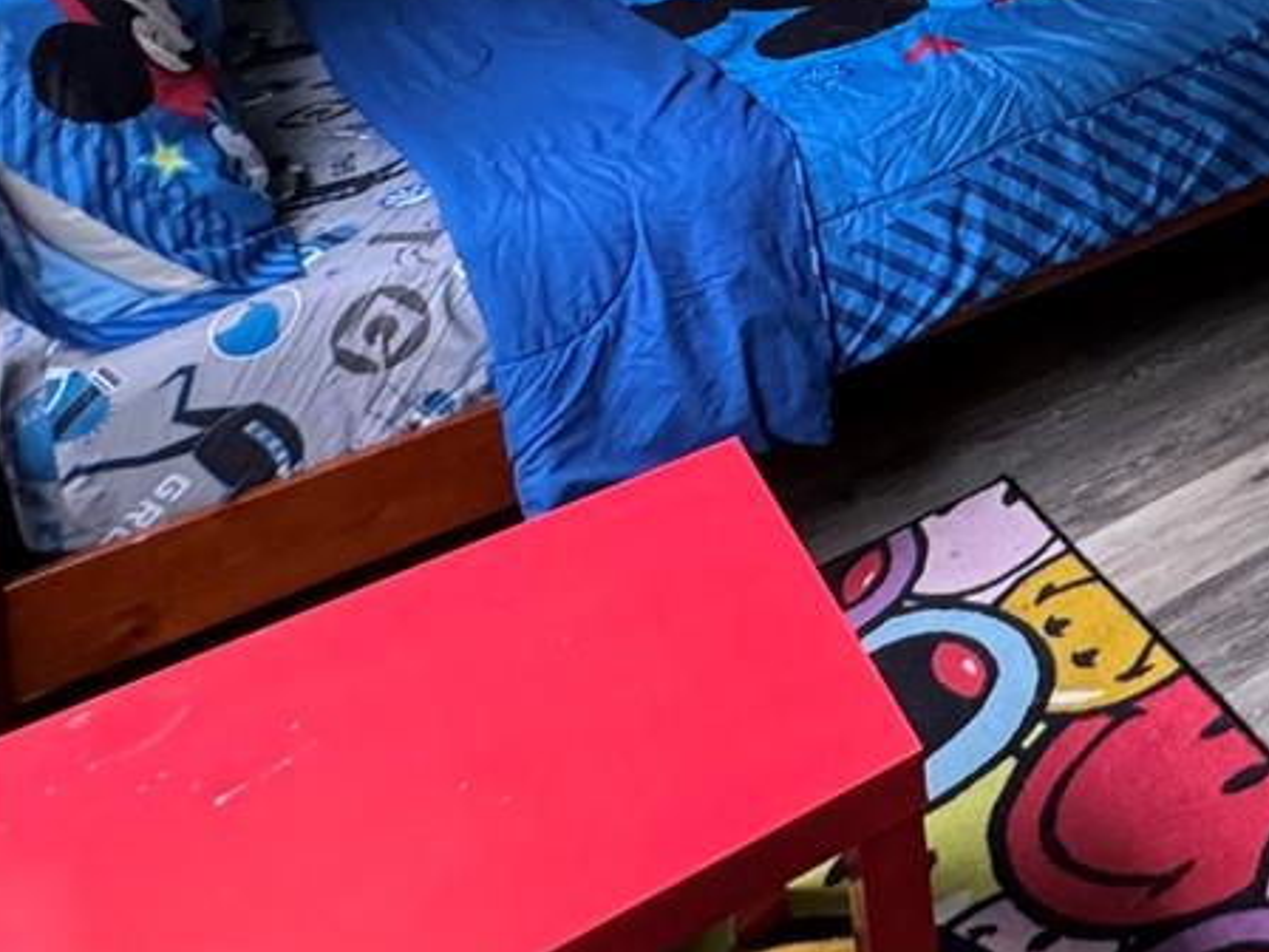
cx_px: 1700
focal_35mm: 50
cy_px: -541
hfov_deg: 29.6
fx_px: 1833
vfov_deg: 22.7
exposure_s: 1/60
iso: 400
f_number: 2.2
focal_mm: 2.22
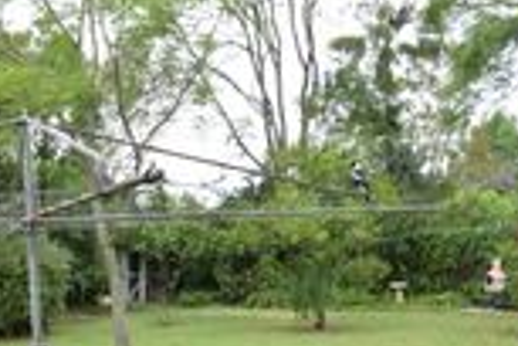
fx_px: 662
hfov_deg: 41.3
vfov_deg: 28.2
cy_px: 307
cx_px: 118
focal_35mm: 46
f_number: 7.1
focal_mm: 10
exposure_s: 1/160
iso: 800
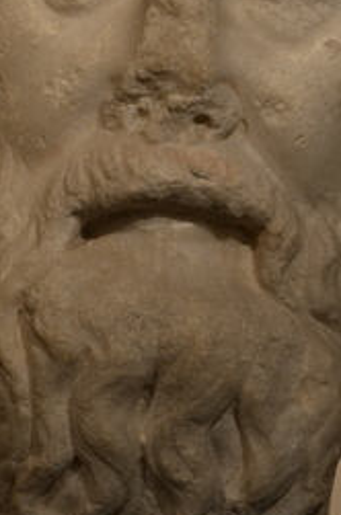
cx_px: 168
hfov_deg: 4.9
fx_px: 3972
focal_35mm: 278
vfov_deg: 7.4
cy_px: 176
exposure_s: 1/60
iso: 400
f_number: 5.3
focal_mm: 70
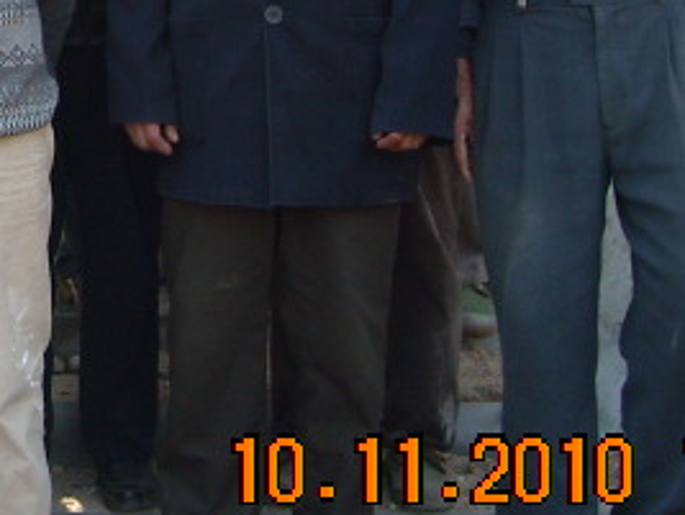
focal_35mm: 134
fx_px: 2655
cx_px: -321
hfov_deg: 13.9
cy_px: -307
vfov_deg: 10.6
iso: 64
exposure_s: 1/148
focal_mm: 5.7
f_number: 2.8
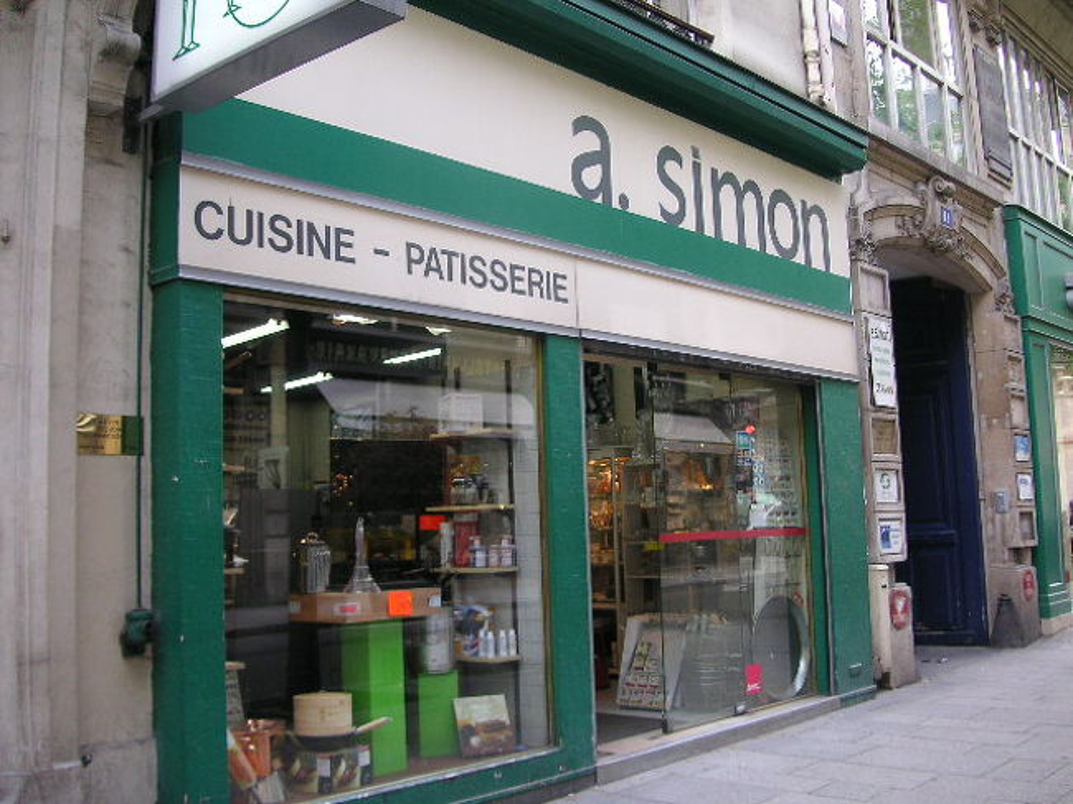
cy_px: 402
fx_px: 1146
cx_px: 536
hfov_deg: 50.2
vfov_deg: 38.6
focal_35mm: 37
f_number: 2.8
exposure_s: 1/60
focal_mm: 6.1
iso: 50
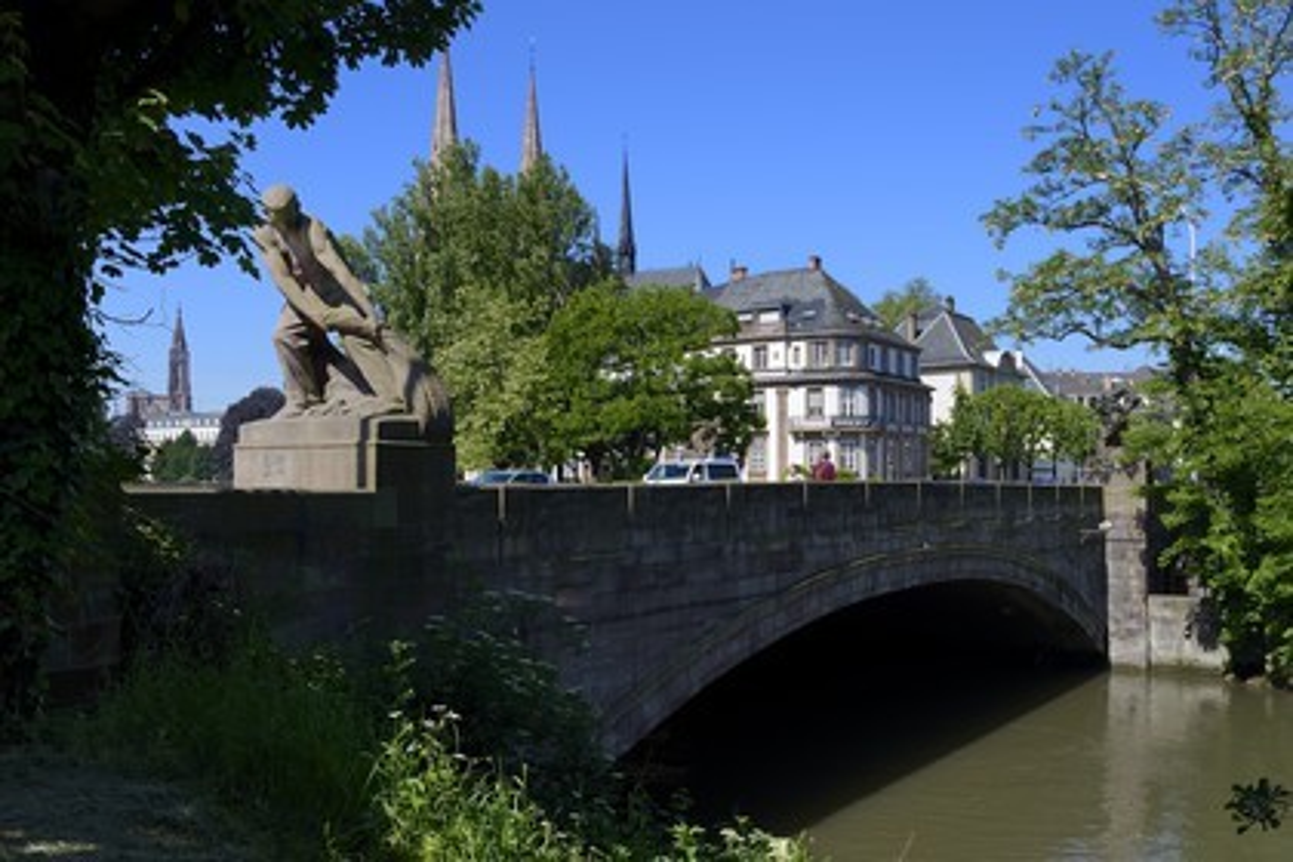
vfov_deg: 45.0
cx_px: 646
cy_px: 431
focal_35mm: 29
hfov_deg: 63.7
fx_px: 1042
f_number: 7.1
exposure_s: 1/250
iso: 200
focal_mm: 29
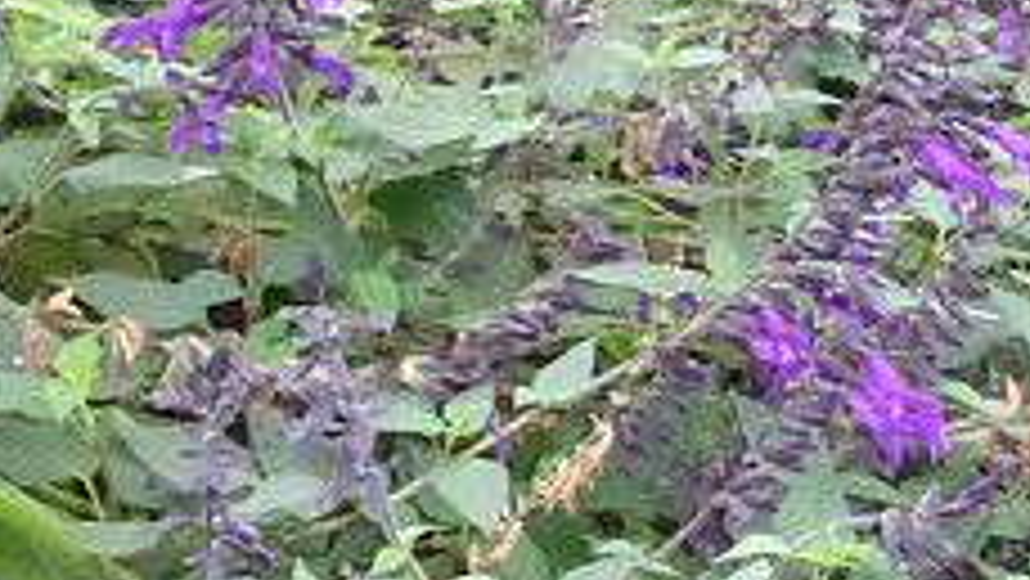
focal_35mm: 152
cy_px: 944
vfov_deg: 7.8
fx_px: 4153
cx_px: 1430
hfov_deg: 13.5
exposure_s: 1/60
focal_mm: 9
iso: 1600
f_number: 8
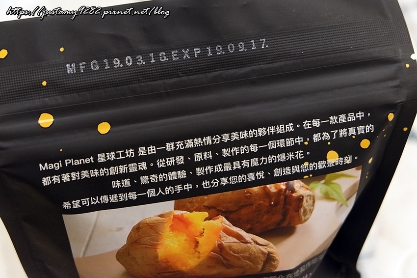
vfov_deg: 18.2
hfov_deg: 27.0
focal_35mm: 75
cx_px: 208
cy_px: 139
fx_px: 868
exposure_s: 1/75
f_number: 5.6
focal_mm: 50
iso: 3200
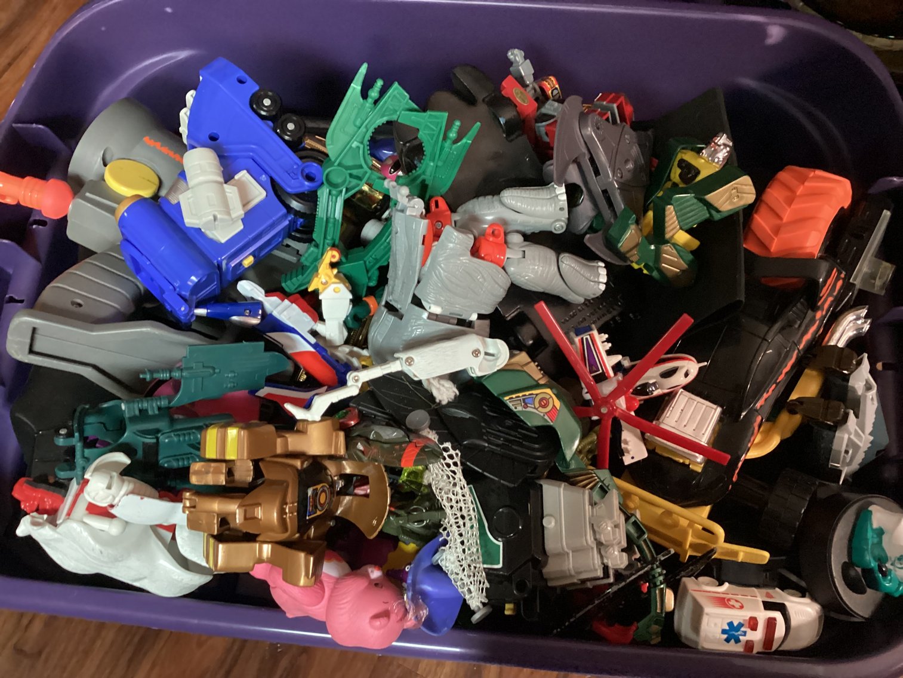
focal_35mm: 31
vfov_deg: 45.4
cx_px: 452
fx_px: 809
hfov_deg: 58.3
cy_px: 339
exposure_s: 1/24
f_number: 2.4
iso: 640
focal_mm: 3.3
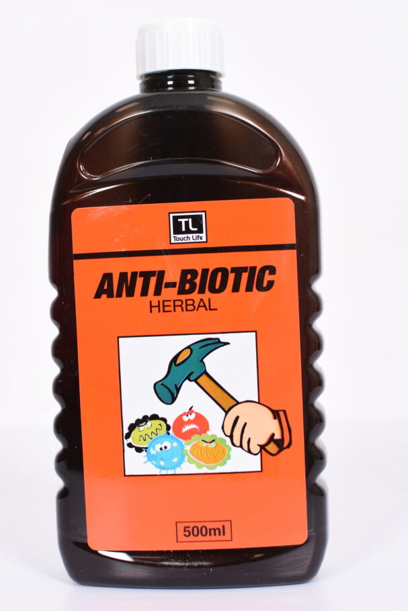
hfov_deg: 22.4
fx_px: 1029
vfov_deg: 33.1
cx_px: 192
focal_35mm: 61
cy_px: 299
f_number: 4
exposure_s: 1/160
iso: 100
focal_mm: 35
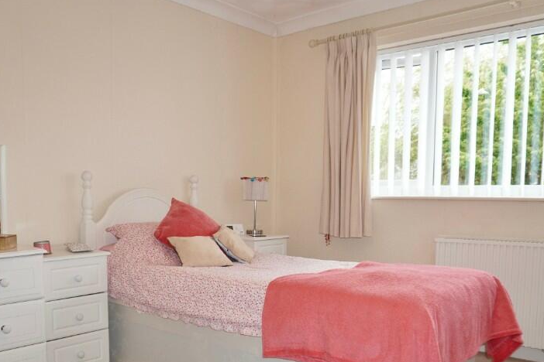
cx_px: 252
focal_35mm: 35
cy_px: 260
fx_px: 529
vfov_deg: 37.2
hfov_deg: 54.4
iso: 500
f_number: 3.5
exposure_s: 1/125
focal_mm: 16
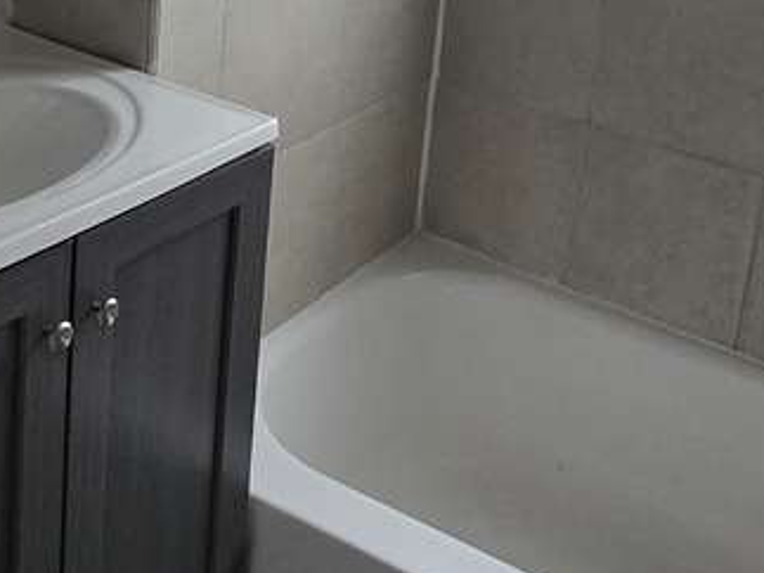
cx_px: 459
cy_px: -125
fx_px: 1280
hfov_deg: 33.1
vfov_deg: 23.0
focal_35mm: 58
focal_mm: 2.2
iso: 640
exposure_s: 1/60
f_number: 2.2
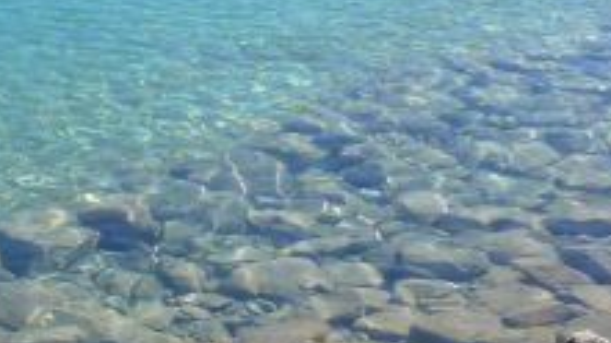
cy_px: -138
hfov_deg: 15.2
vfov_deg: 8.6
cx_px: -33
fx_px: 2234
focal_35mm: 138
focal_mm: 7.4
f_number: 5.6
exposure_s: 1/400
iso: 100
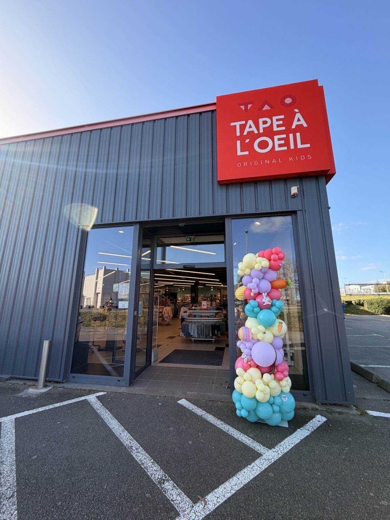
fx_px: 210
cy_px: 260
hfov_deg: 85.7
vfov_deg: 102.1
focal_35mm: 14
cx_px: 195
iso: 50
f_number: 2.2
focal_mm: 2.22
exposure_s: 1/502
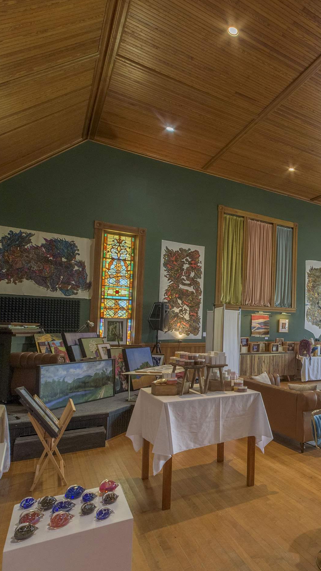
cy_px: 305
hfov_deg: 41.3
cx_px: 323
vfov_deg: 76.2
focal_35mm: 24
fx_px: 363
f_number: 8
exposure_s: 1/200
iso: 640
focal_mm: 14
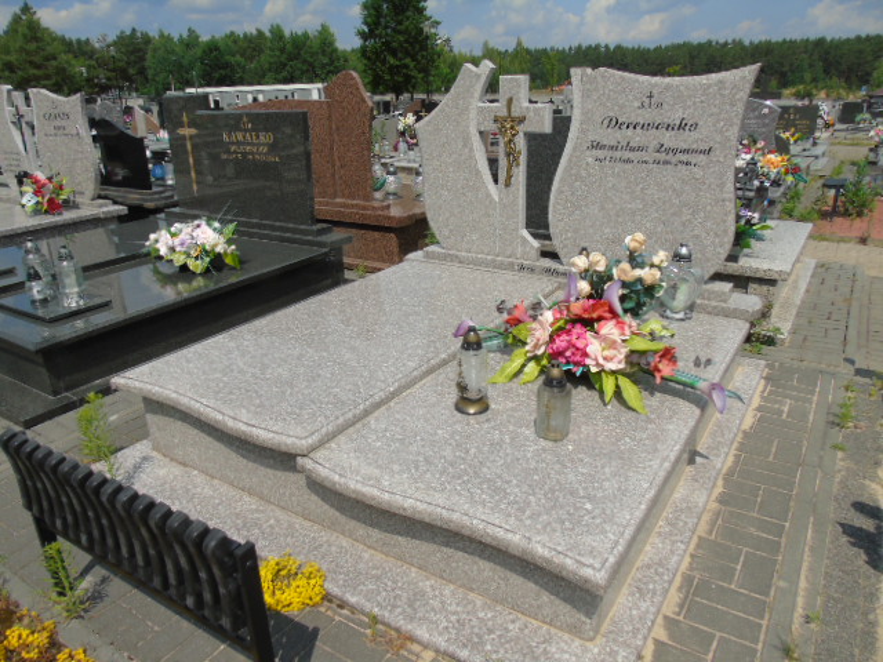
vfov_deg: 54.9
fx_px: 638
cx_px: 442
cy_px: 331
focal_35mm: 25
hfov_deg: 69.4
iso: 80
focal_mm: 4.4
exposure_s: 1/1000
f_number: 4.3
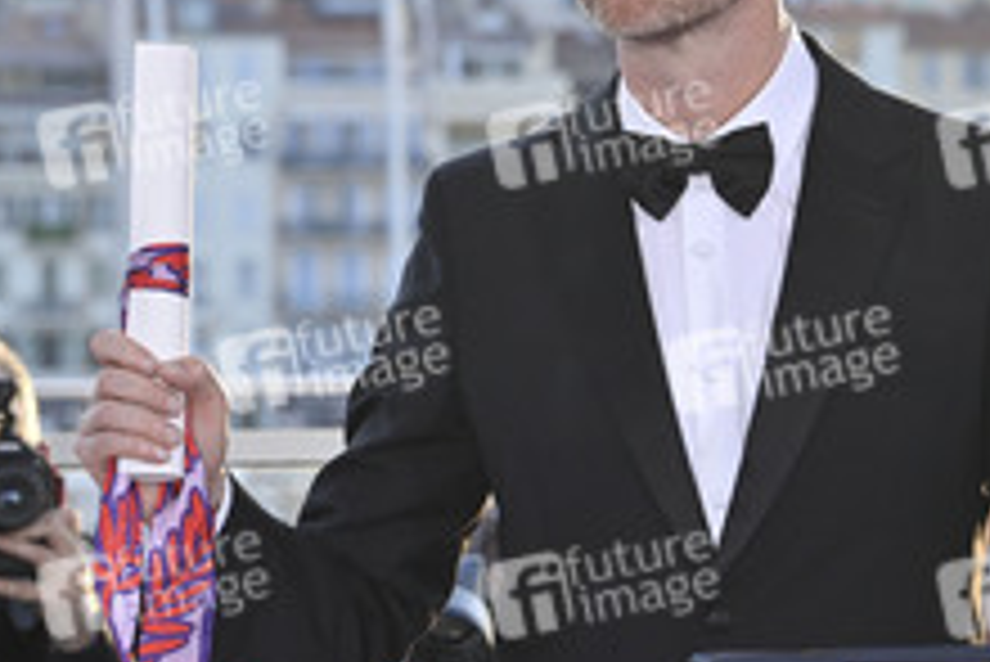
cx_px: 664
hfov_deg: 6.7
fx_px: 8448
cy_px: 248
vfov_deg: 4.5
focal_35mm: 307
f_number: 7.1
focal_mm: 150
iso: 800
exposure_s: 1/250
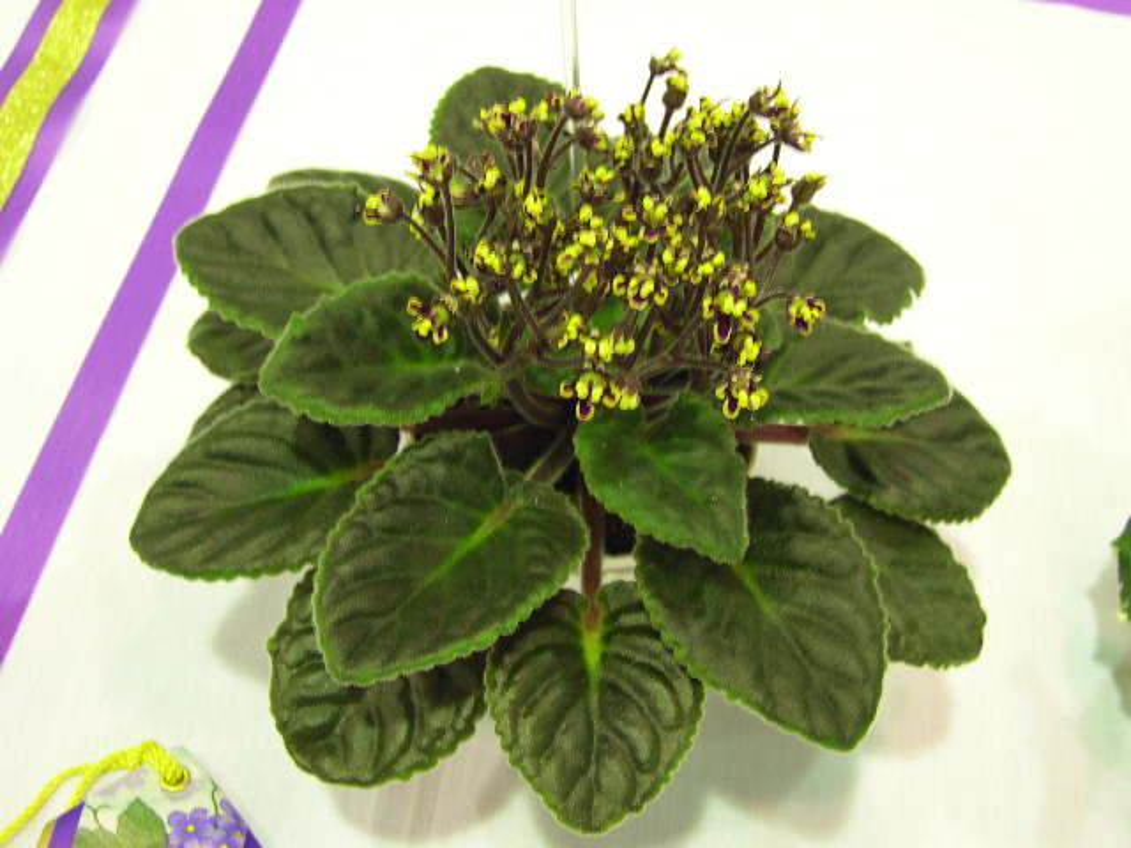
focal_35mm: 47
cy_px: 424
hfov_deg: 40.4
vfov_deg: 30.9
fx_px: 1536
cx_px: 566
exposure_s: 1/4.7
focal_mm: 10.1
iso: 154
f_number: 3.1
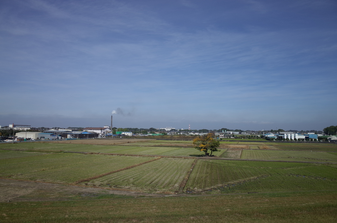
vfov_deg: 46.2
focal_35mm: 28
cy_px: 112
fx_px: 262
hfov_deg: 65.6
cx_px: 168
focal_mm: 18.3
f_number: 2.8
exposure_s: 1/1000
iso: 100
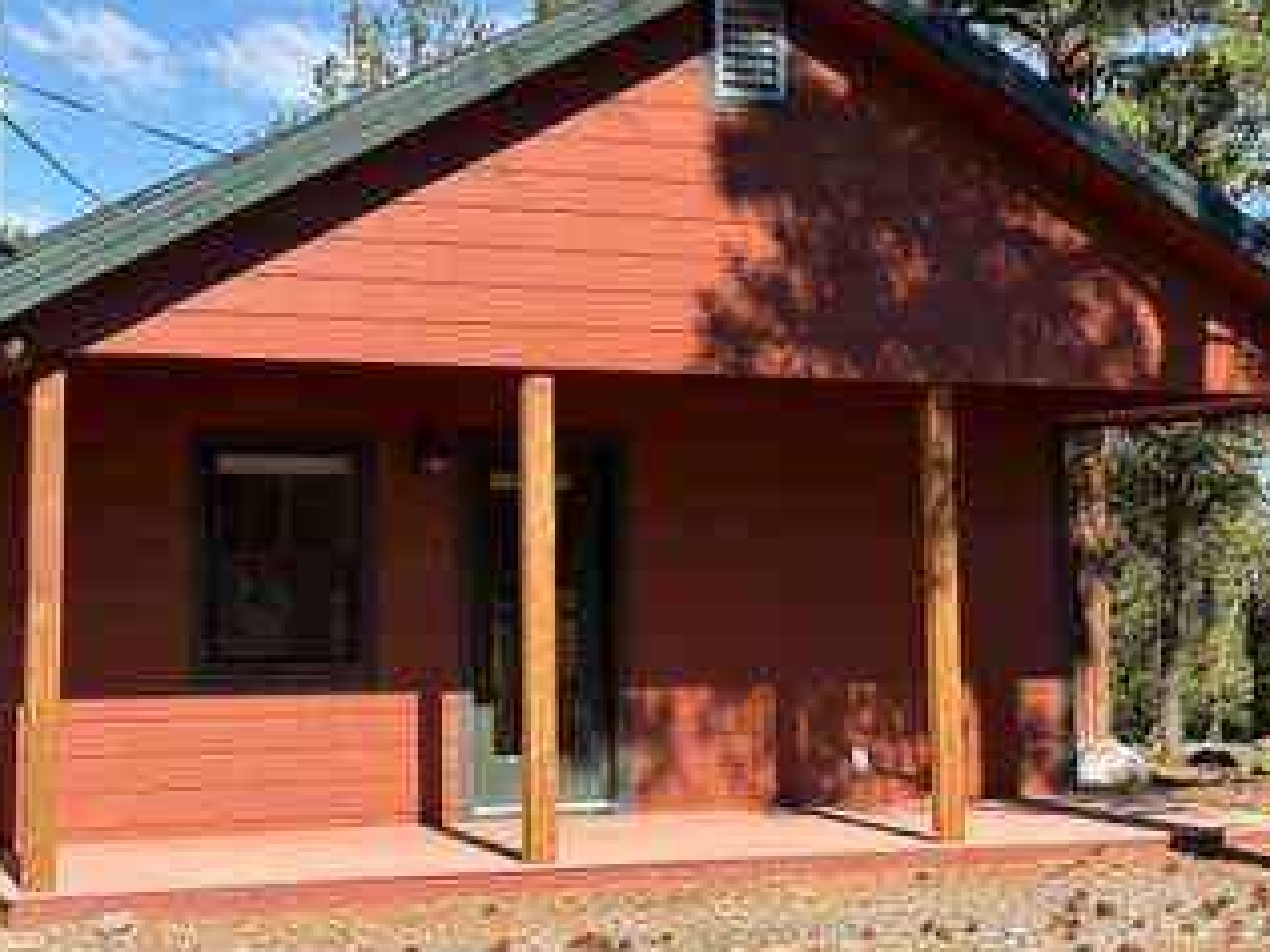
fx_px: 2788
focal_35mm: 76
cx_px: 531
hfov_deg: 25.6
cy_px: 263
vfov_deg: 19.3
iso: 64
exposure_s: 1/2415
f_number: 1.78
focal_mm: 6.76
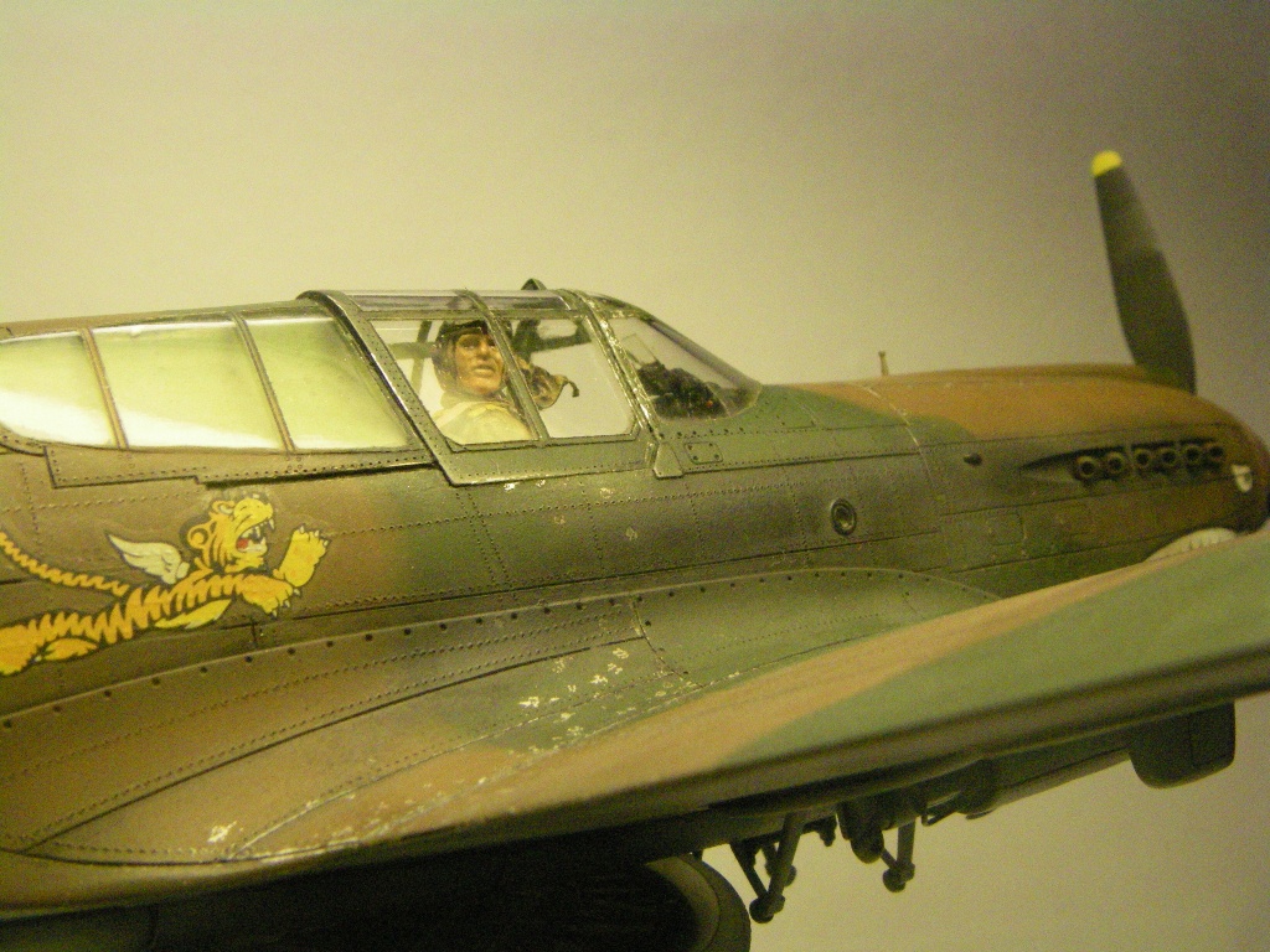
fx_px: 1394
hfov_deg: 49.0
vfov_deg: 37.7
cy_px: 476
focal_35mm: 38
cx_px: 635
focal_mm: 6.3
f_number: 6.6
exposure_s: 1/160
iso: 800
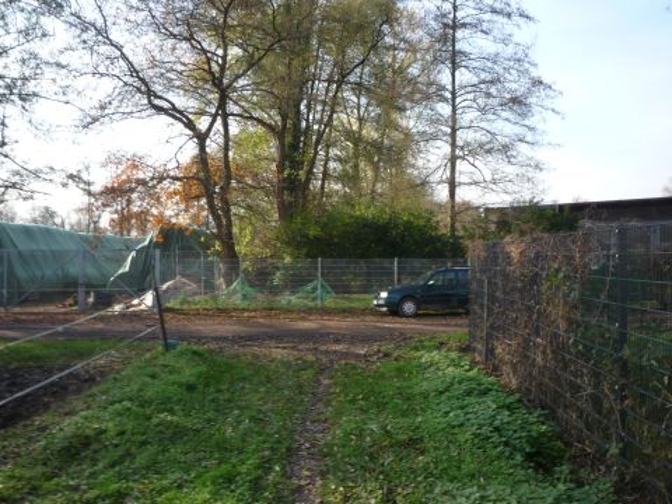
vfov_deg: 44.2
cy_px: 252
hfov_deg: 56.8
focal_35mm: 32
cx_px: 336
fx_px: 621
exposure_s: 1/250
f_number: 4
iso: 125
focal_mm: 5.2
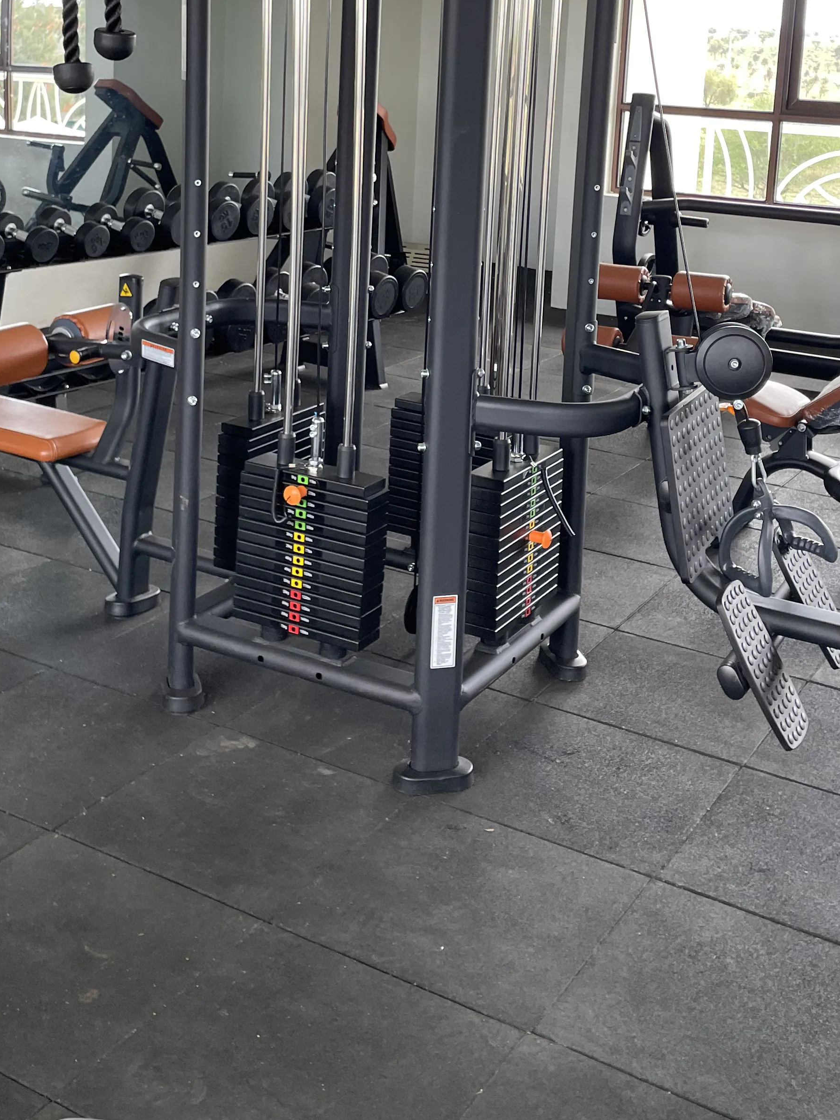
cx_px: 397
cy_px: 237
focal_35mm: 44
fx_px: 1424
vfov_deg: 41.3
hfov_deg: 32.9
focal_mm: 4.2
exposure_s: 1/121
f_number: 1.6
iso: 80
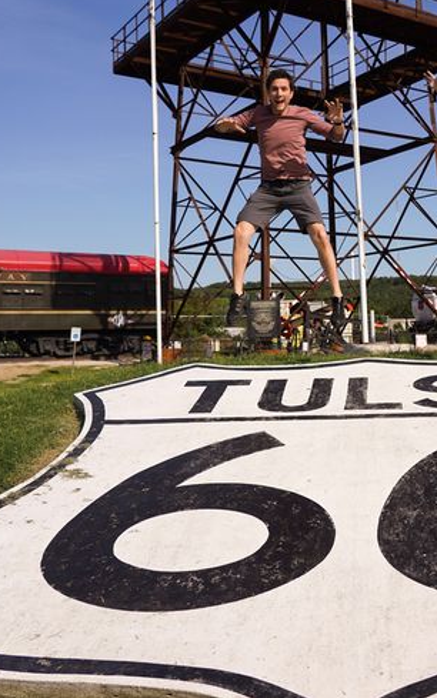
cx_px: 393
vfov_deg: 49.3
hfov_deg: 30.6
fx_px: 762
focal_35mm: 40
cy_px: 351
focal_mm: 24
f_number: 4
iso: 100
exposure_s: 1/1600
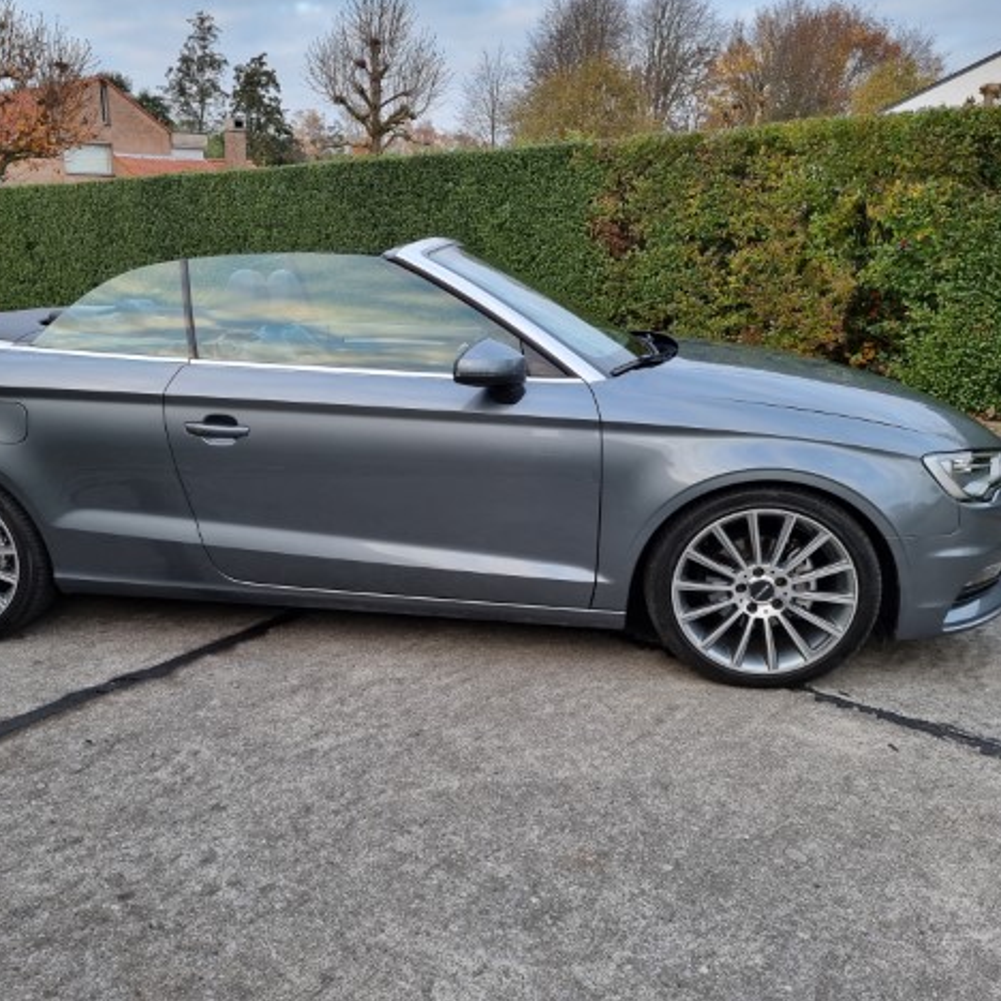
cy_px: 496
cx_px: 387
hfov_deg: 55.1
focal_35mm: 29
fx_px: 949
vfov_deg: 55.6
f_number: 1.8
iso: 50
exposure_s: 1/100
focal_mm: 6.7
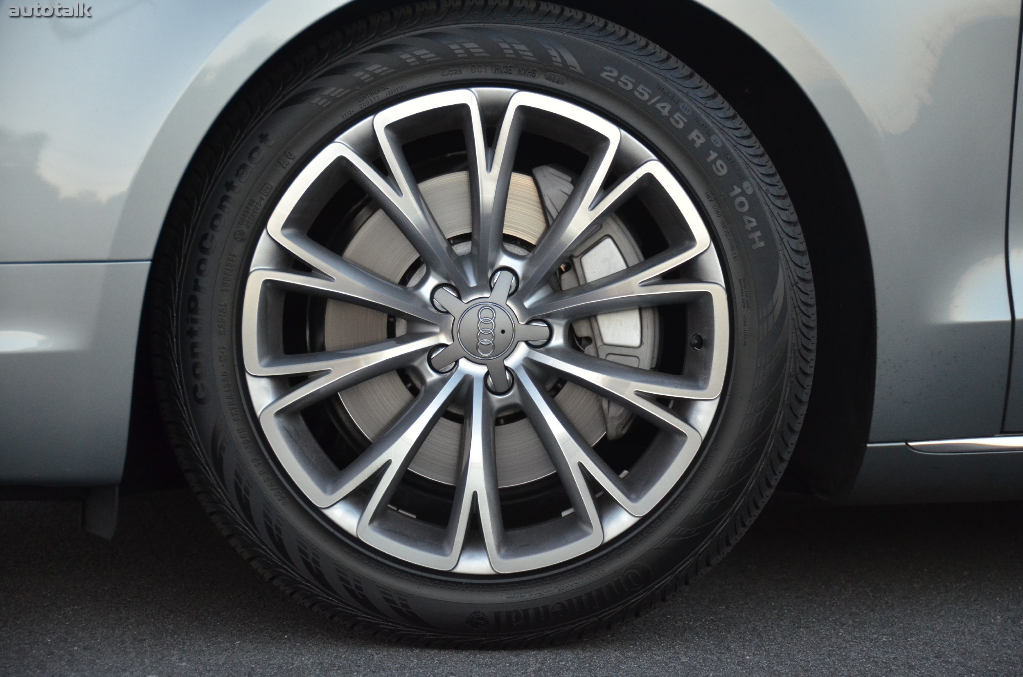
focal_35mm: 112
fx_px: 3190
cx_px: 512
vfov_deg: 12.1
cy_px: 338
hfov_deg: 18.2
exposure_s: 1/80
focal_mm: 75
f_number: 5
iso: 1600
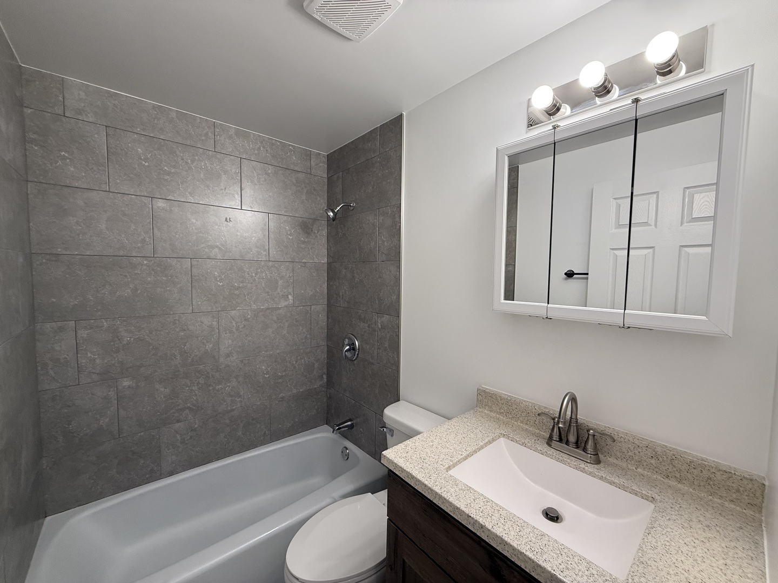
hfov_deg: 102.1
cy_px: 292
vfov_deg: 85.7
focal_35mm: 14
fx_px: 315
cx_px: 389
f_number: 2.2
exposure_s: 1/120
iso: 125
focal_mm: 2.22
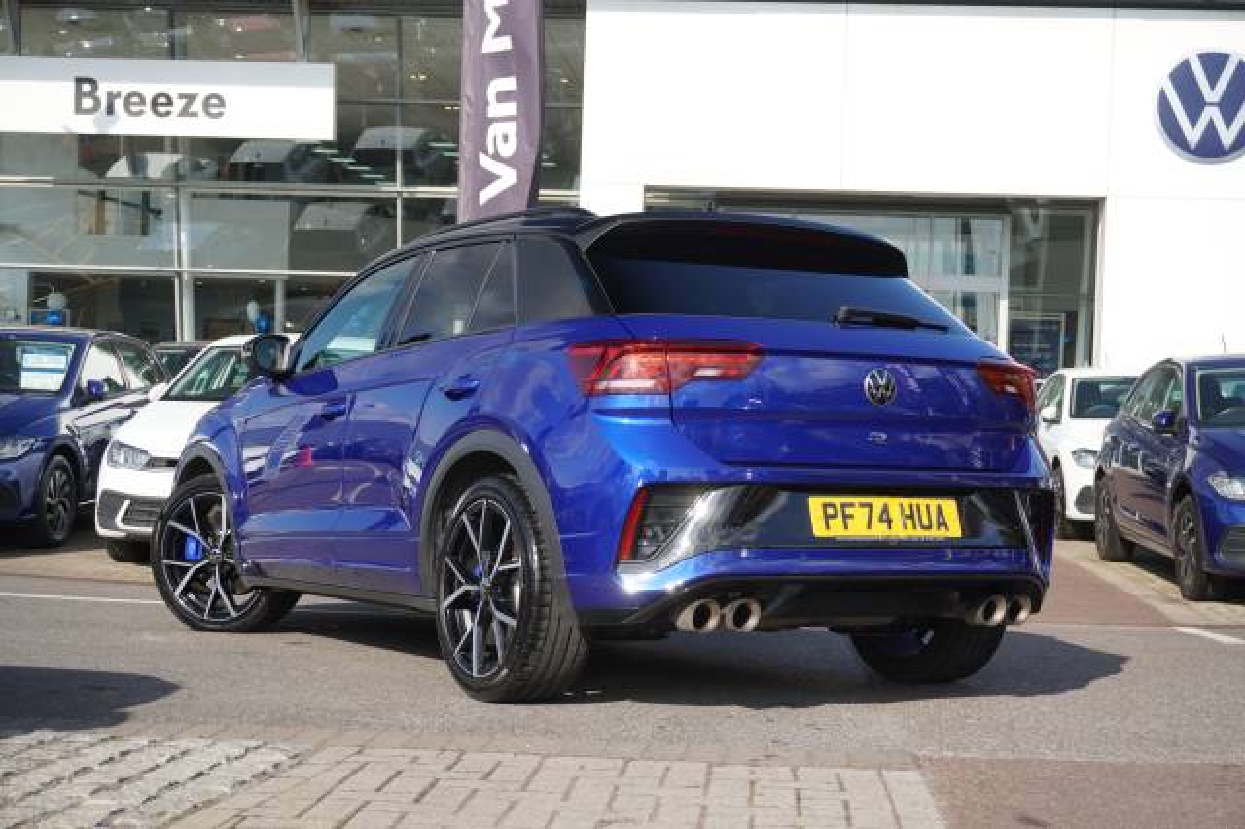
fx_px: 1866
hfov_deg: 36.9
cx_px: 622
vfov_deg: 25.0
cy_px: 414
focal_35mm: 54
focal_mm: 36
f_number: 5.6
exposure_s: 1/200
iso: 100
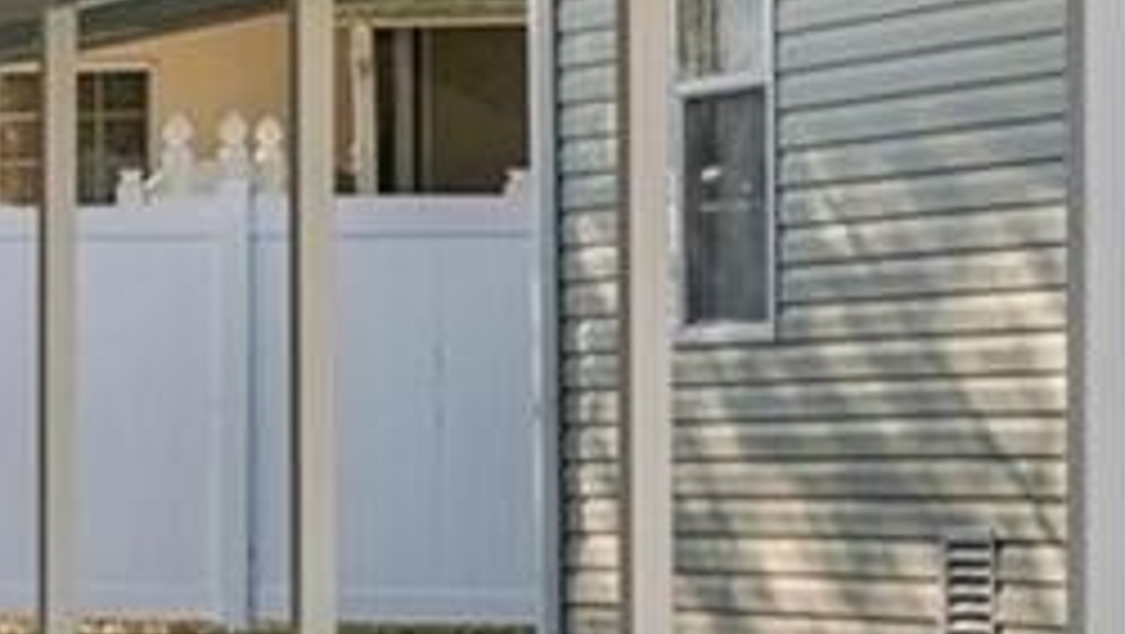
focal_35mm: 224
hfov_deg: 8.6
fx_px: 6697
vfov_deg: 5.4
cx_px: -1782
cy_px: 342
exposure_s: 1/640
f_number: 8
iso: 400
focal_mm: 33.5
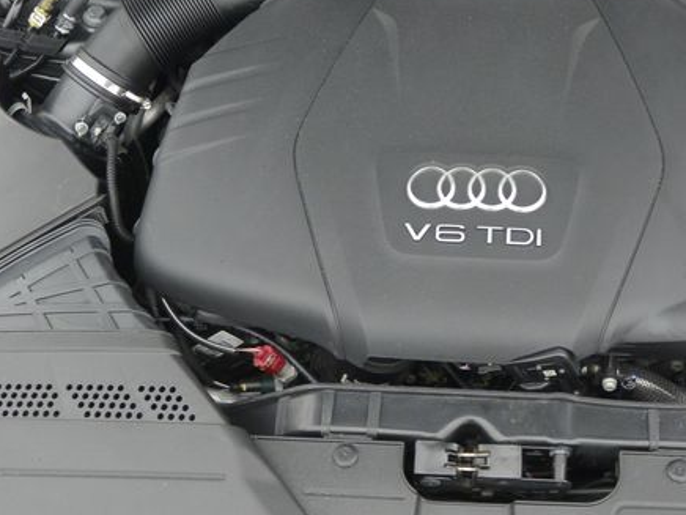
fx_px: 1209
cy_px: 212
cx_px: 497
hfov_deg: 31.2
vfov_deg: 24.0
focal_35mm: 61
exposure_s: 1/100
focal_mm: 10
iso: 400
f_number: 3.5
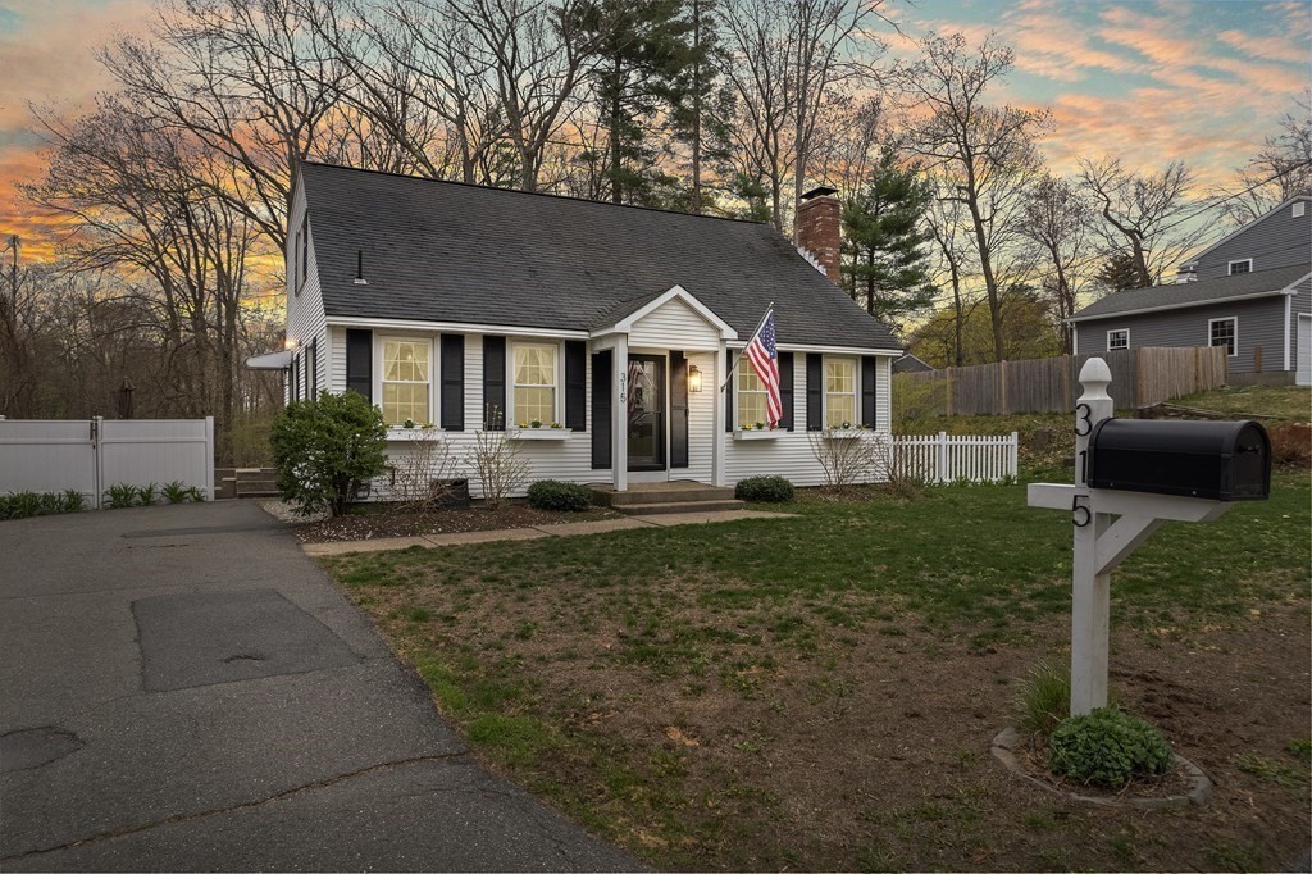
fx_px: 801
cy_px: 437
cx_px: 656
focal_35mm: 22
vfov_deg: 57.2
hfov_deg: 78.6
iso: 160
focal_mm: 8.38
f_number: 2.8
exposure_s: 1/320
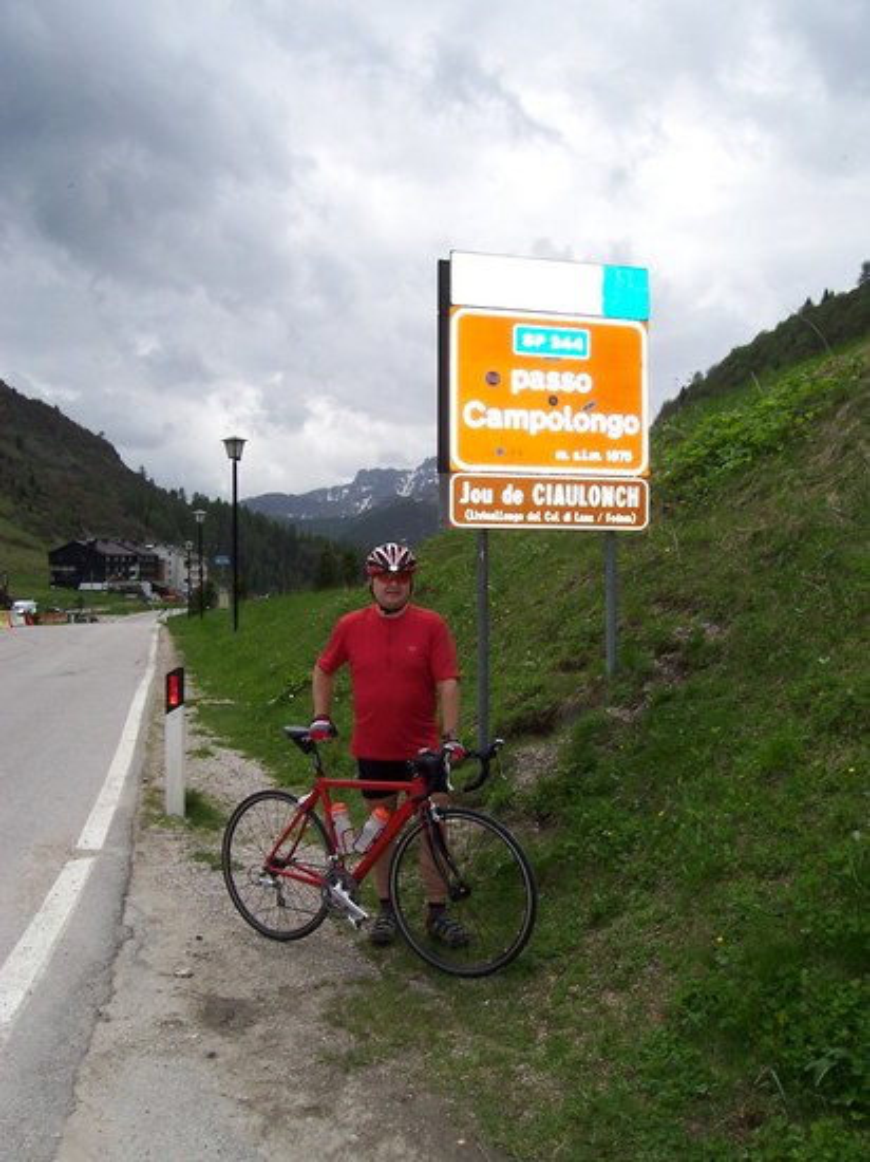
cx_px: 435
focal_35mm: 34
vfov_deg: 54.0
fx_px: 1140
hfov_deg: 41.8
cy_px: 581
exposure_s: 1/500
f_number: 5.6
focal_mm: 5.6
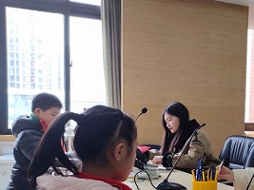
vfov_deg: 26.6
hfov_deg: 33.5
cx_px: 233
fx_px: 396
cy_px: 144
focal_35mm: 54
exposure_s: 1/100
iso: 93
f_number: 1.69
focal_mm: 6.72
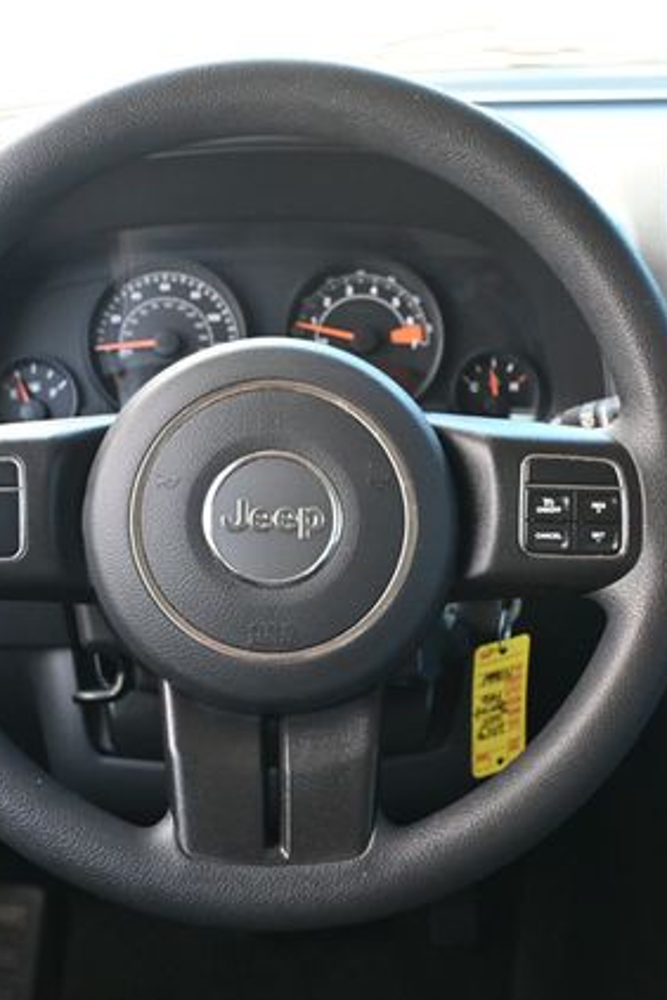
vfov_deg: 35.2
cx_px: 274
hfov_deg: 23.8
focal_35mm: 57
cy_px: 499
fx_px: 1577
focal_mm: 25
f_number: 4.2
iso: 900
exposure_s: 1/125
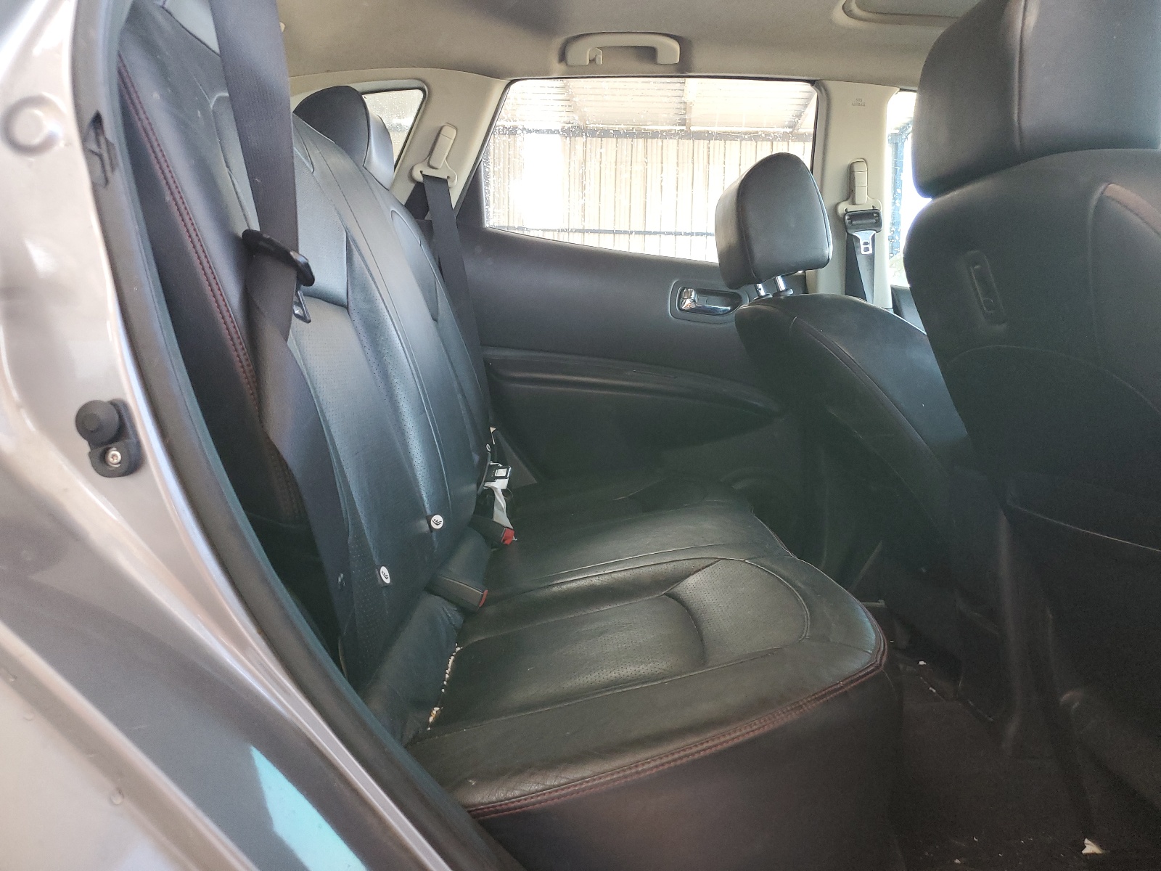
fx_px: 872
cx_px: 580
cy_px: 436
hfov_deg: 67.3
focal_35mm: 26
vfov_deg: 53.1
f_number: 1.5
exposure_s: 1/60.2
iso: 154
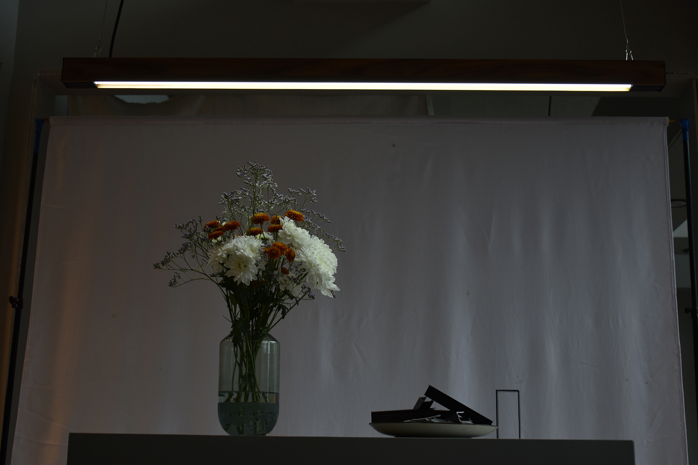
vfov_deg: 25.8
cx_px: 349
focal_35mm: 52
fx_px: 1018
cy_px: 232
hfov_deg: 37.9
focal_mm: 35
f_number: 4.5
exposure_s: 1/100
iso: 200
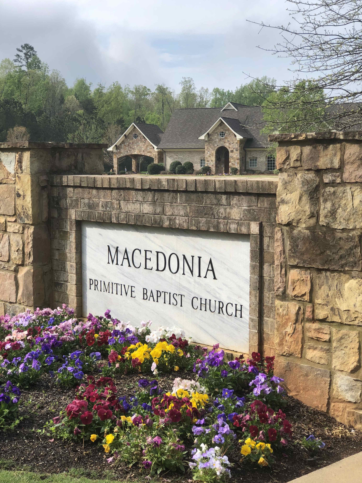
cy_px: 242
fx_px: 795
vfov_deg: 33.8
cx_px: 181
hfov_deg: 25.7
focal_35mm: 57
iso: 20
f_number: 2.8
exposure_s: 1/437
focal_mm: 6.6
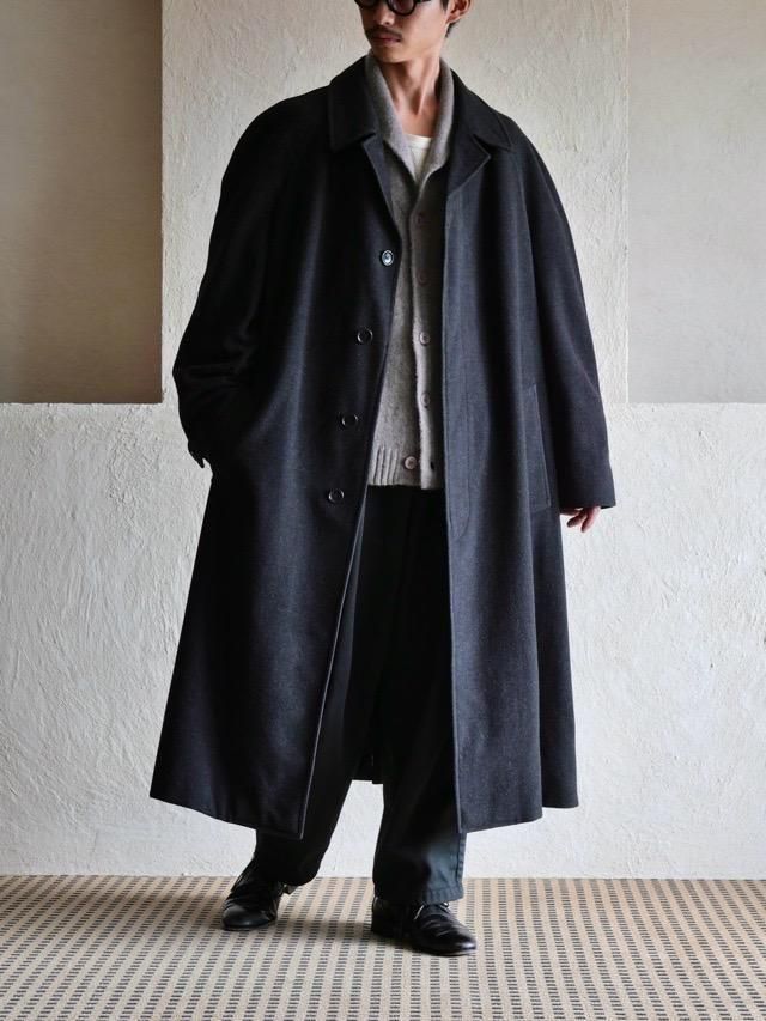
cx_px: 383
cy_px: 510
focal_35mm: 64
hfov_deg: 22.9
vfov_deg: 30.3
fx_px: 1888
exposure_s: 1/80
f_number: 3.8
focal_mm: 32
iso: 400
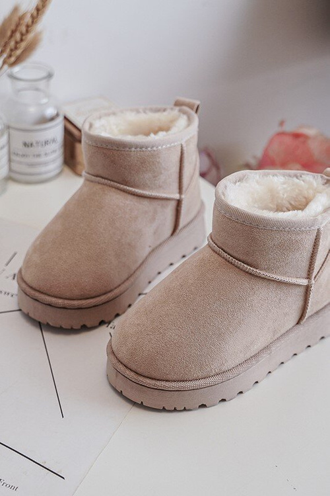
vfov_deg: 43.6
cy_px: 248
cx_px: 165
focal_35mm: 45
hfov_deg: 29.9
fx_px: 619
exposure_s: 1/100
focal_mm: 45
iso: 500
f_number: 4
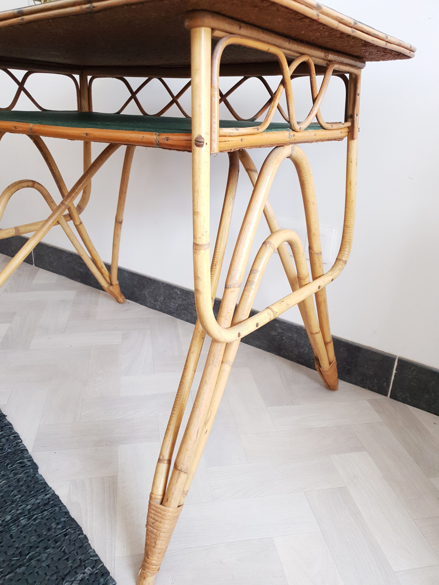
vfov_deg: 67.3
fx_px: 440
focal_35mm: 26
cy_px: 292
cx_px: 220
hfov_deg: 53.1
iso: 200
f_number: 1.5
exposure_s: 1/128
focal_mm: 4.3
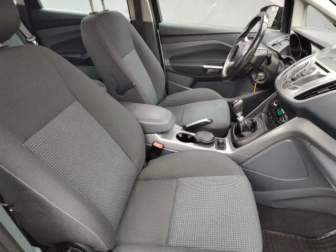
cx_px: 168
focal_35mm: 23
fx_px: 223
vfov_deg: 58.9
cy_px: 126
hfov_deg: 73.9
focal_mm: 5.56
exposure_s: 1/50
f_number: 1.8
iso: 220
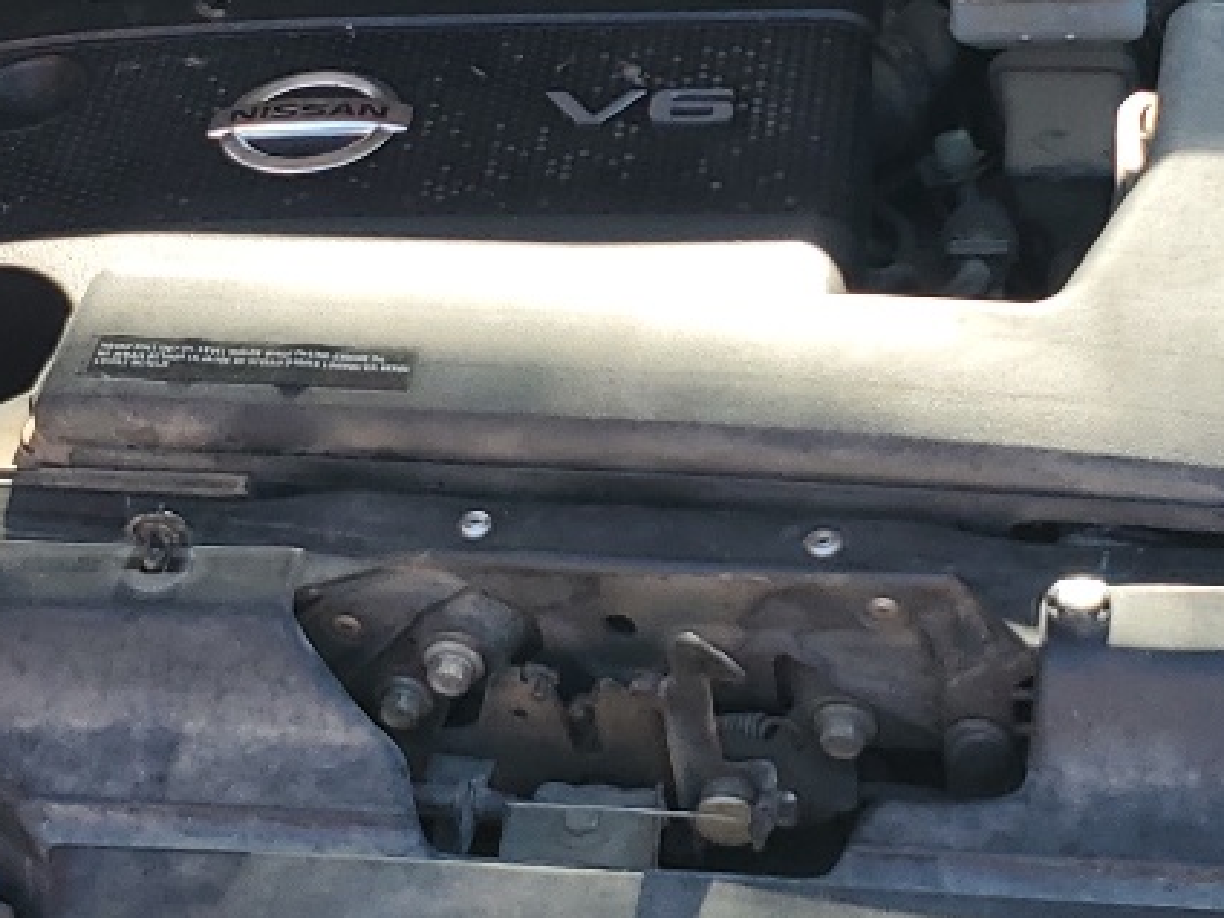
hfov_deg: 19.9
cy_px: 133
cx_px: 840
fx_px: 3465
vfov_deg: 15.0
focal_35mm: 98
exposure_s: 1/400
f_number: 1.5
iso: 50
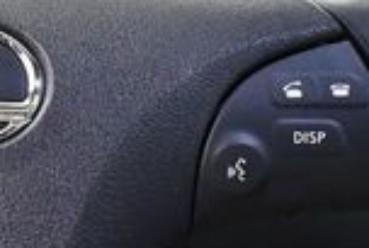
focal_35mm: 152
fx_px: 1561
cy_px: 86
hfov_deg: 13.4
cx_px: 39
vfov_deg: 9.1
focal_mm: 18
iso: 3200
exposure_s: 1/100
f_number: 3.5
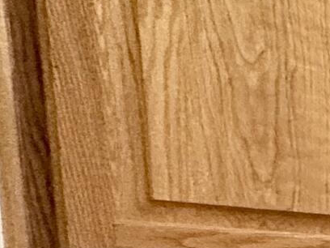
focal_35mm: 103
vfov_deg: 13.0
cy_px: 452
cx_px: 1199
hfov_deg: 9.2
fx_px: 982
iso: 250
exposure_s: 1/120
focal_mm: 2.22
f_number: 2.2
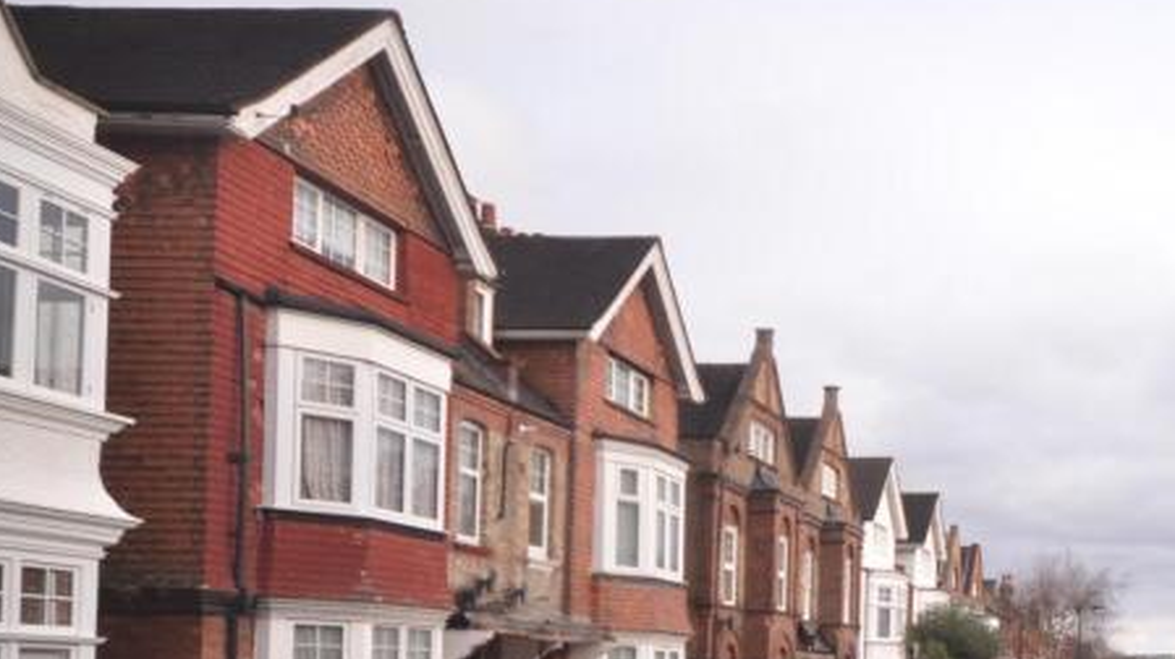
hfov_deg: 86.6
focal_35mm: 20
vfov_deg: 55.8
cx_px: 565
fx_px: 623
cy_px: 333
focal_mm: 12
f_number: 4.5
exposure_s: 1/250
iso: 200
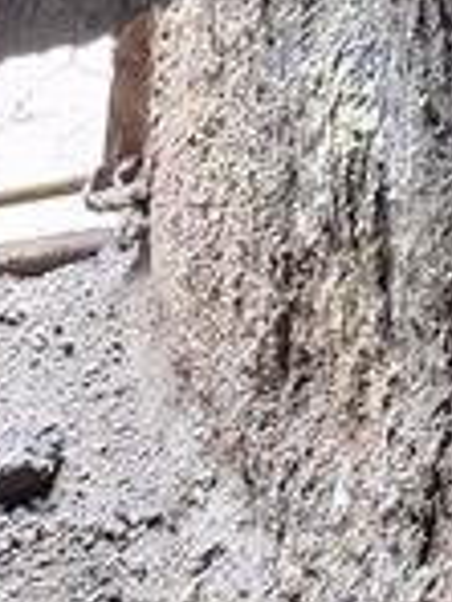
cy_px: -1021
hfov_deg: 10.3
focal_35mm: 124
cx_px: 1095
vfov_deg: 11.6
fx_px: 2159
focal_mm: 5.54
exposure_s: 1/20
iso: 800
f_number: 1.8
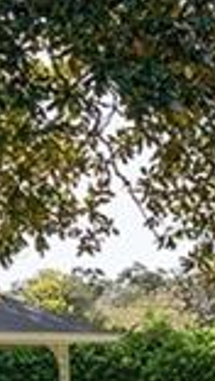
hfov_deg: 7.3
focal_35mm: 150
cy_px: 342
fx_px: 1517
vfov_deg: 14.2
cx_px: -415
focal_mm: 14
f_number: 7.1
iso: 320
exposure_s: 1/125
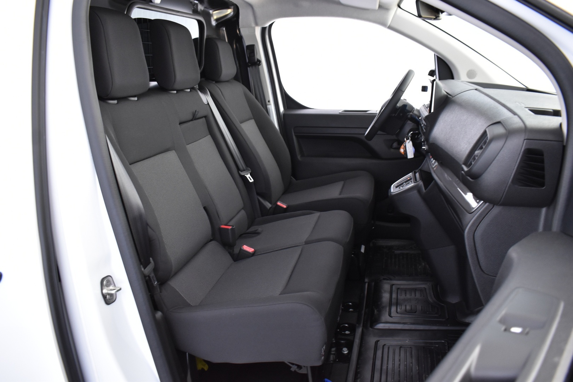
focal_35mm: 27
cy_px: 191
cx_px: 286
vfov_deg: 47.9
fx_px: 430
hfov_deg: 67.4
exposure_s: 1/8
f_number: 5
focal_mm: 18
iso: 1250
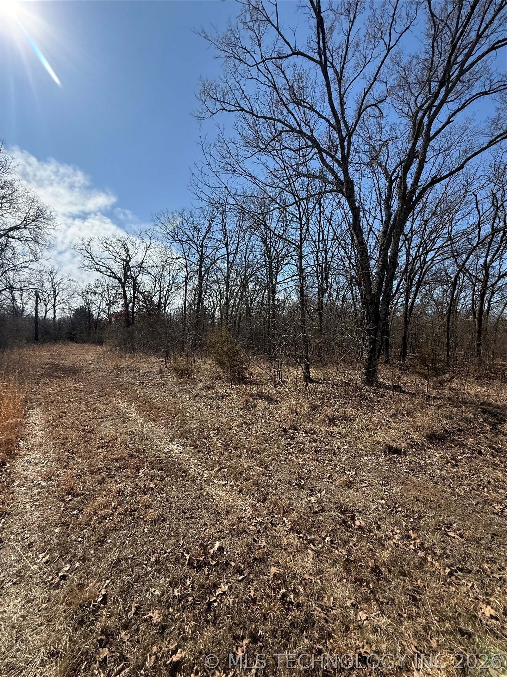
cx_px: 254
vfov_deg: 102.1
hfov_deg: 85.7
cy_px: 338
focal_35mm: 14
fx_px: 273
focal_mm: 2.22
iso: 80
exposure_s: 1/3289
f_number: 2.2
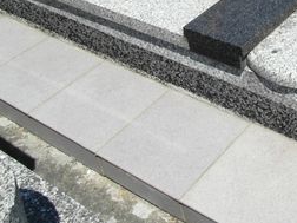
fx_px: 523
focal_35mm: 61
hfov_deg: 29.9
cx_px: 283
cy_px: -42
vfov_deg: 22.2
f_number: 3.1
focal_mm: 5.2
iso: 80
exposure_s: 1/1500
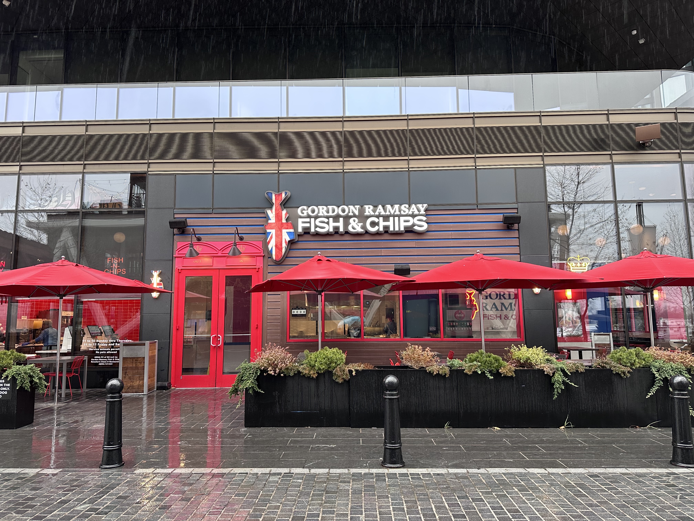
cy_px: 260
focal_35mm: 24
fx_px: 481
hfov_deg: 71.6
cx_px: 347
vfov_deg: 56.8
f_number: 1.78
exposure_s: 1/120
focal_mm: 6.86
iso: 160
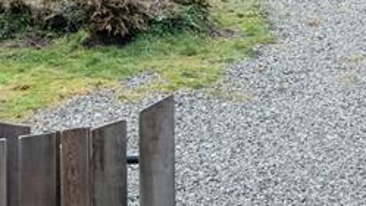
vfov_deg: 4.9
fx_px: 2339
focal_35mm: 241
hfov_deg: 8.9
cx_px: -49
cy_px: -232
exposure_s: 1/300
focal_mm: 37.1
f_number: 5.3
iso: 400
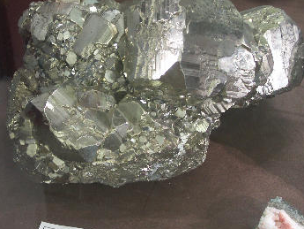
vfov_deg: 14.5
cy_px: 111
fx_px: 896
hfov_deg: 19.2
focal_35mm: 102
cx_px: 128
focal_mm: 16.41
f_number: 3.2
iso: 125
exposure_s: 1/15
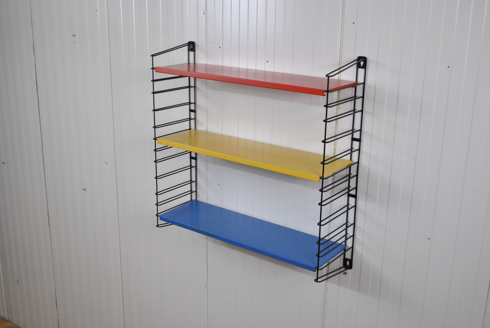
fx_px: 572
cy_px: 164
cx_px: 245
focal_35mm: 42
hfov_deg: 46.3
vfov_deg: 32.0
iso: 200
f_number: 4.5
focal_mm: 28
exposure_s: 1/25
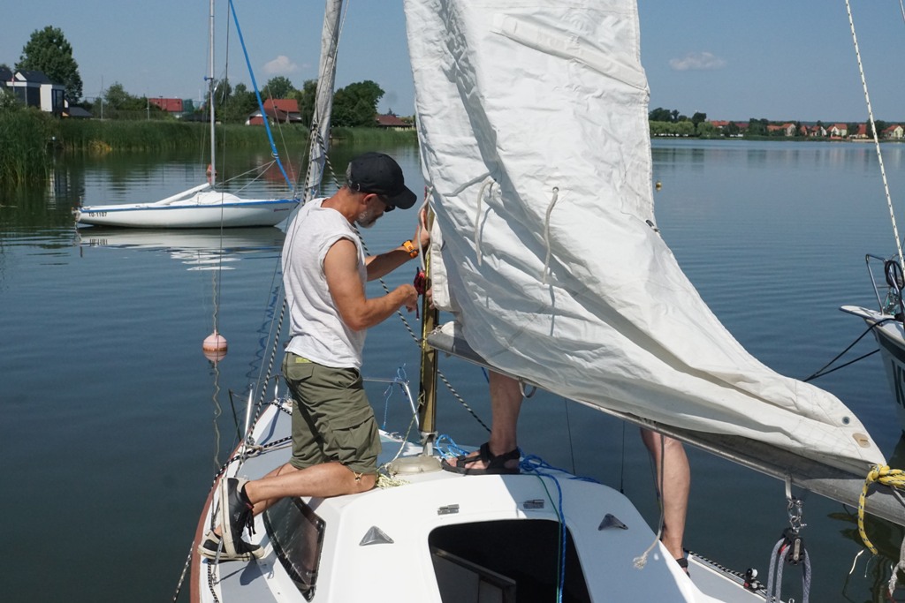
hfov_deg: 37.8
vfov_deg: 25.8
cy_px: 302
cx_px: 452
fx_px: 1320
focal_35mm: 52
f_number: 11
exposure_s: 1/4000
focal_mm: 35
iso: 1600
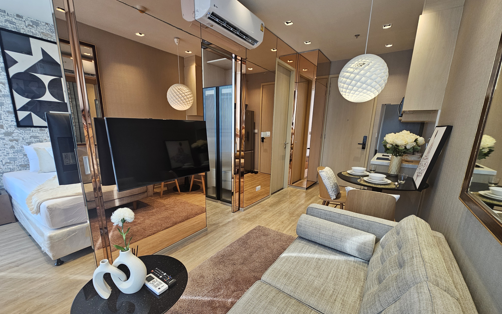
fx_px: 192
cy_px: 178
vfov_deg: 78.2
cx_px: 248
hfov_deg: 105.3
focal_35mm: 14
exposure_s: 1/100
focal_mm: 2.2
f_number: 2.2
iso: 80
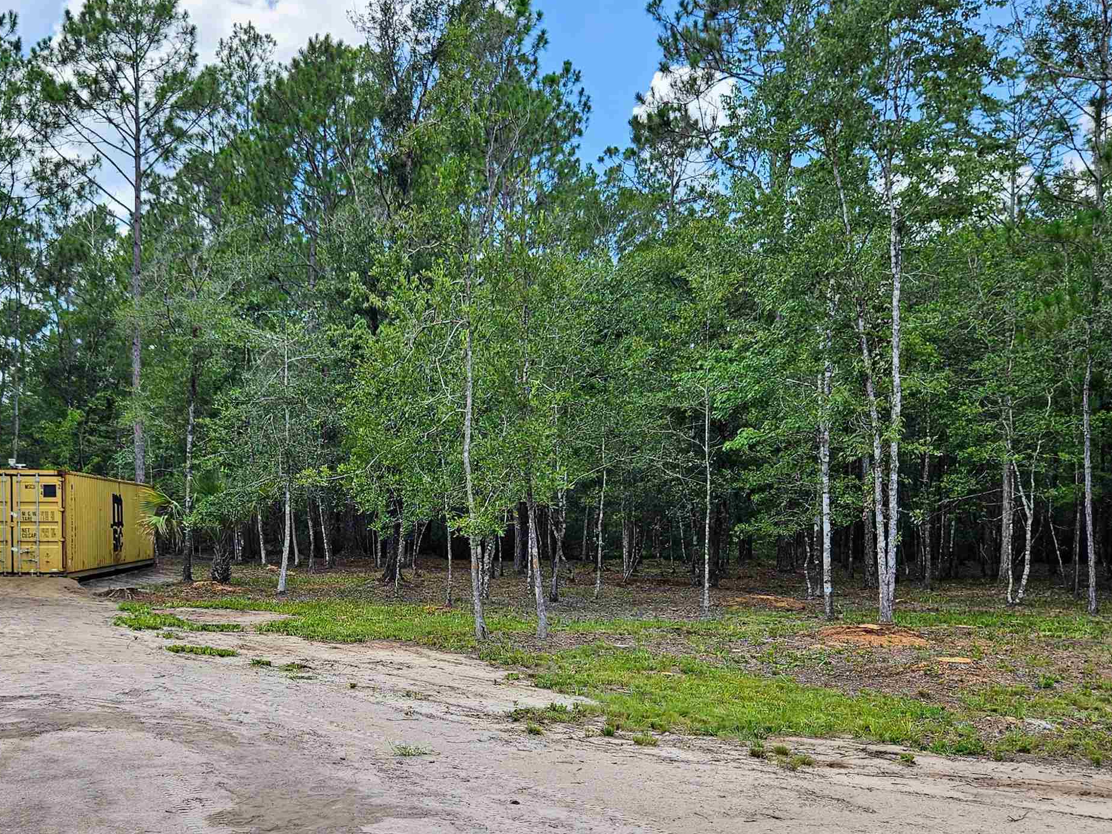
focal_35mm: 38
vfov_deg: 37.4
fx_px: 1221
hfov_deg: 48.3
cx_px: 394
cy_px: 549
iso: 25
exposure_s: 1/978
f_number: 1.8
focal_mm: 5.4
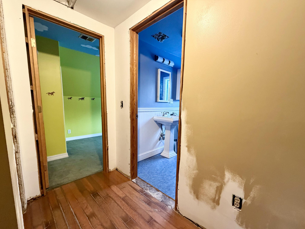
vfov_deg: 81.6
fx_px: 132
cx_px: 152
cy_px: 122
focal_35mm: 15
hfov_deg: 98.2
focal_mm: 2.22
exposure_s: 1/60
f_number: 2.2
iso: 320
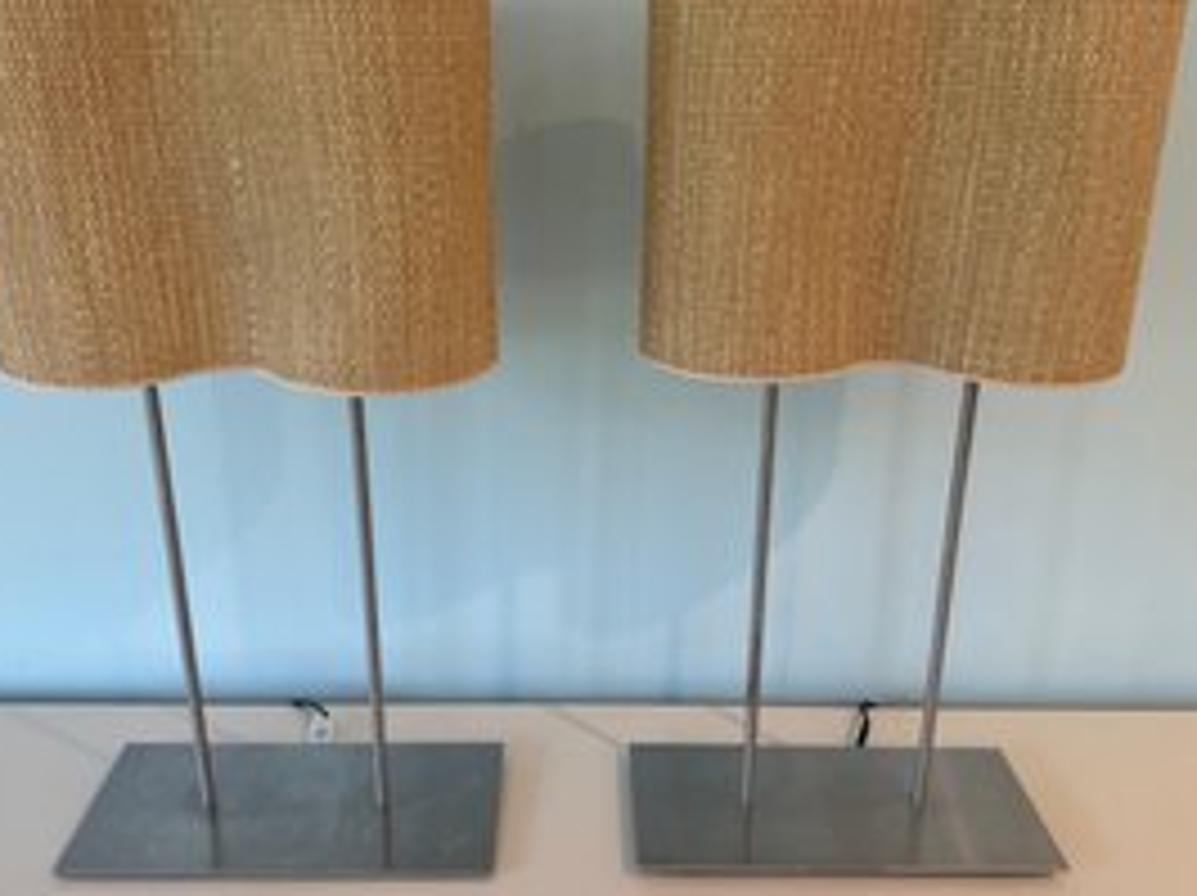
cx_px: 596
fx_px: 1071
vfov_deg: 45.4
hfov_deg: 58.4
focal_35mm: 31
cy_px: 434
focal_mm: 6.76
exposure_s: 1/120
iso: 200
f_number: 1.78
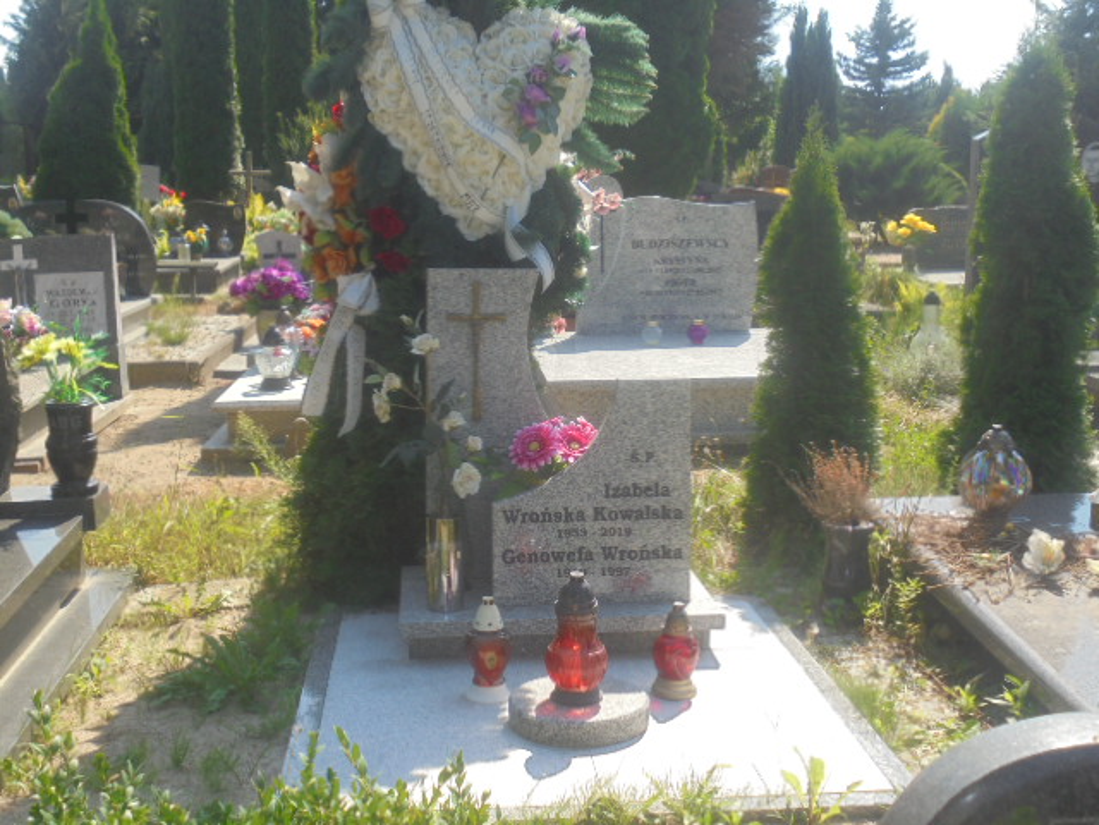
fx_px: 1365
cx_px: 550
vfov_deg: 33.6
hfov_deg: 43.9
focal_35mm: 43
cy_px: 412
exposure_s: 1/320
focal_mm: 7.8
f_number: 4.5
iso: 100
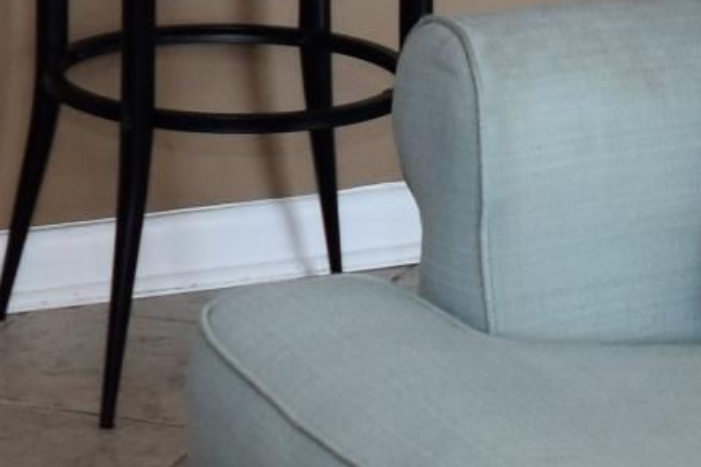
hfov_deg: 8.2
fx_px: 4846
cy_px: -785
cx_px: -39
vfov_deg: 5.3
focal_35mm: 249
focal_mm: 24
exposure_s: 1/90
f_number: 4.8
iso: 400
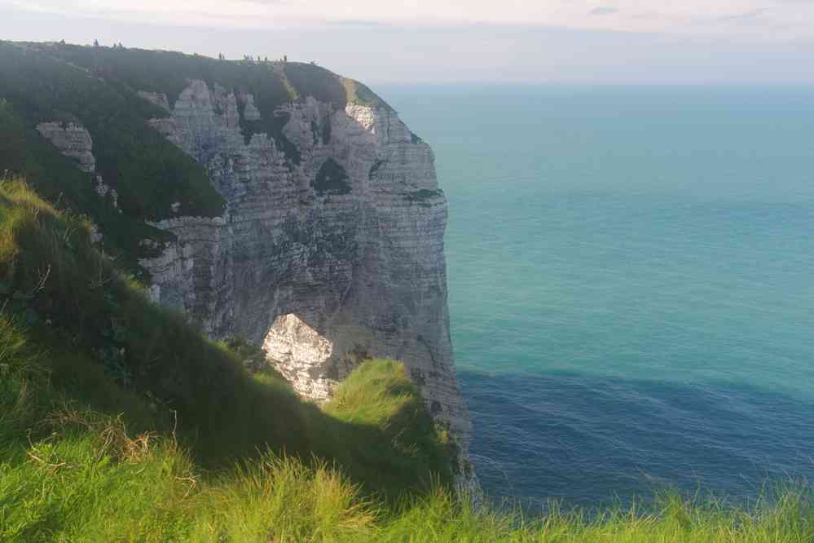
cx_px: 407
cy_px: 272
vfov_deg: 34.2
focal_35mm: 39
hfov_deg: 49.6
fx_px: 882
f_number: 9
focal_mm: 26
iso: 200
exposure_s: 1/50
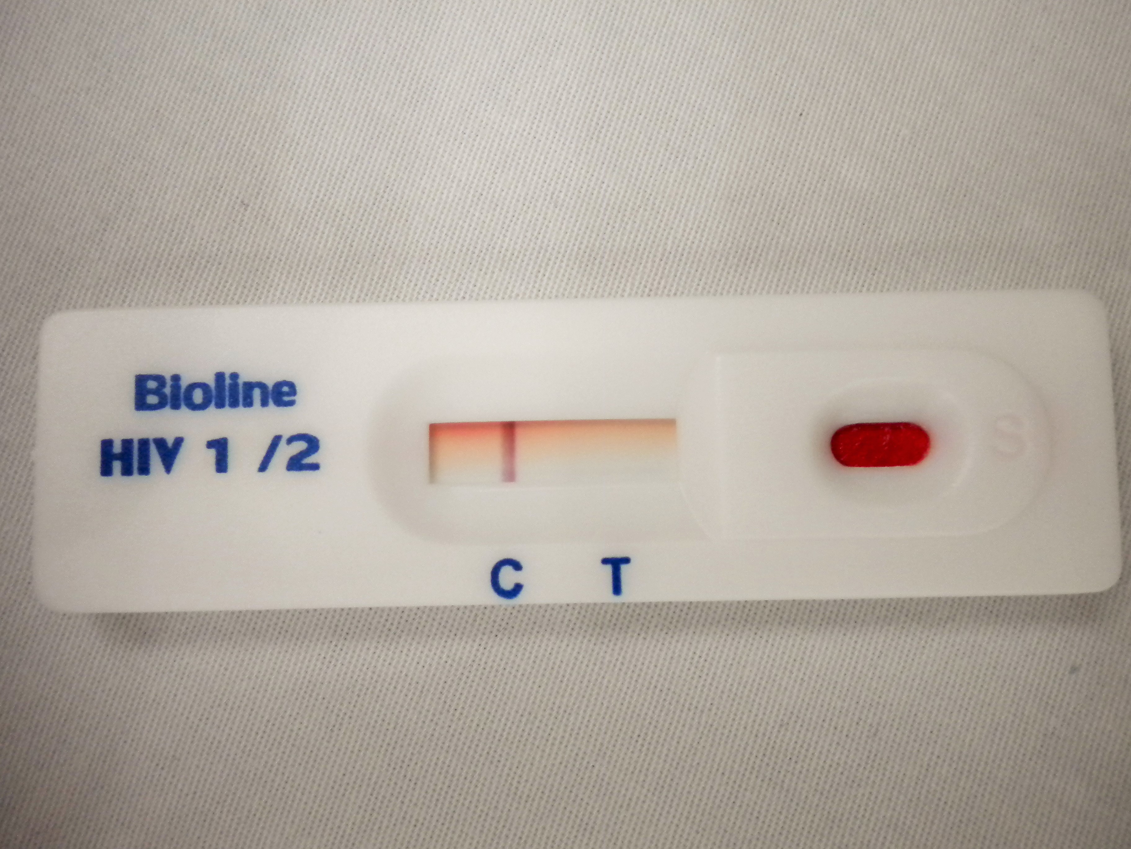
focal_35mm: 35
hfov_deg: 52.6
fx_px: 1144
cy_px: 424
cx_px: 566
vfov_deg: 40.7
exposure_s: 1/18.3
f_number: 3.1
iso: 400
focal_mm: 6.3
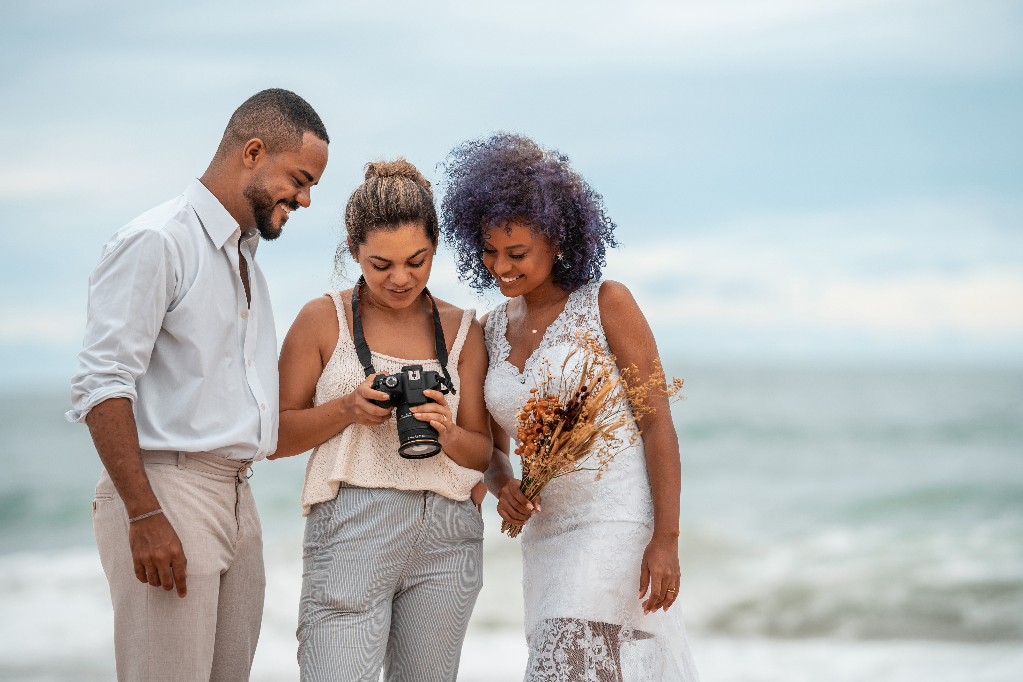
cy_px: 341
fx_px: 3836
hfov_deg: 15.2
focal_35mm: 135
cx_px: 512
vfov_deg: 10.2
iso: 100
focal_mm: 135
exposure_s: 1/400
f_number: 2.2
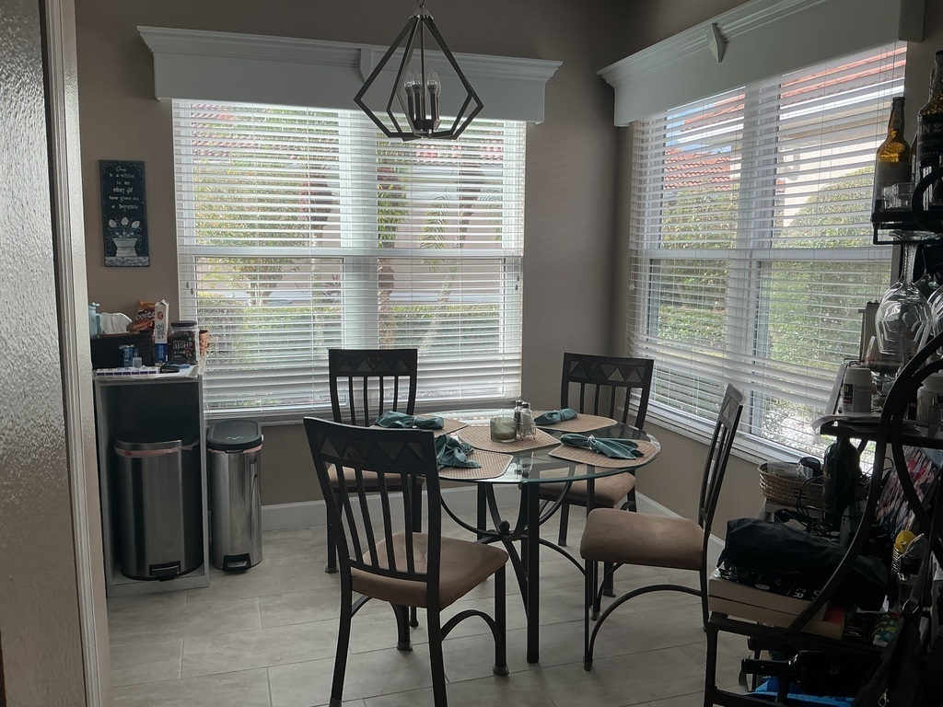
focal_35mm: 29
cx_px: 472
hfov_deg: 61.7
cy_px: 354
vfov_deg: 48.2
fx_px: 790
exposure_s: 1/153
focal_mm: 3
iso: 20
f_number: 1.8
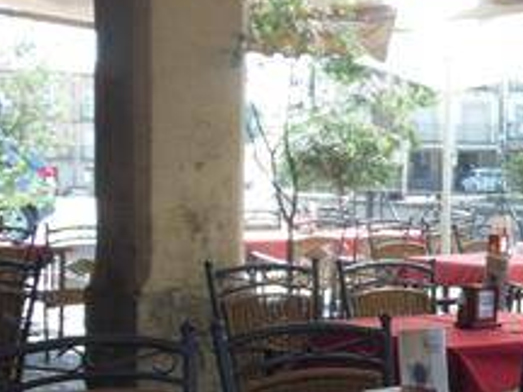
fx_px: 1118
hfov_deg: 22.6
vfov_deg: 19.9
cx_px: 734
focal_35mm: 74
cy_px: 240
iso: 125
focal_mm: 4.5
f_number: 3.2
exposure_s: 1/200
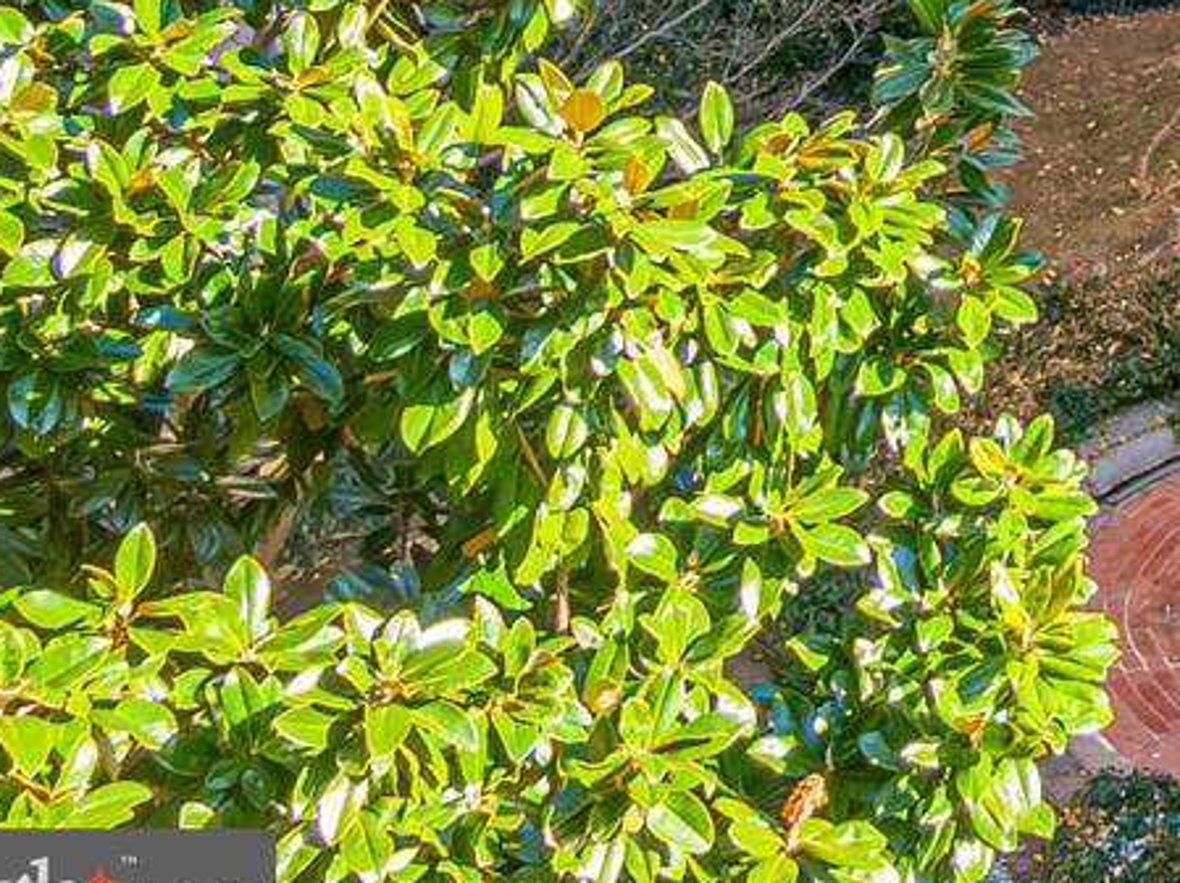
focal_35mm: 77
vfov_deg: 17.3
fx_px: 2623
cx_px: 1708
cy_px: -438
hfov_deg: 21.7
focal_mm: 4.39
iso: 200
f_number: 2.8
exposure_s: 1/500
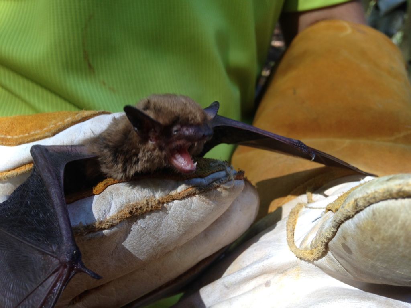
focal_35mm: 33
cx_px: 206
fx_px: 392
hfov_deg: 55.4
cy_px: 154
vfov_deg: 42.9
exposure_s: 1/134
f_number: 2.4
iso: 50
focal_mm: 4.12
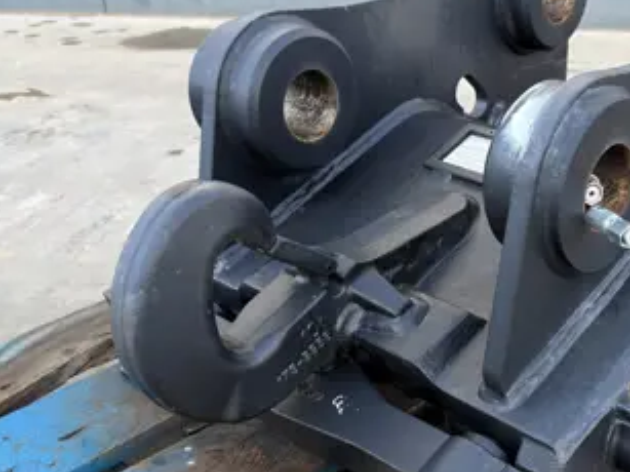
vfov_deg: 29.0
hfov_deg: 37.3
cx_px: 468
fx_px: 910
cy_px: 300
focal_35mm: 50
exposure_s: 1/191
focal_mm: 6.76
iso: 64
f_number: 1.78
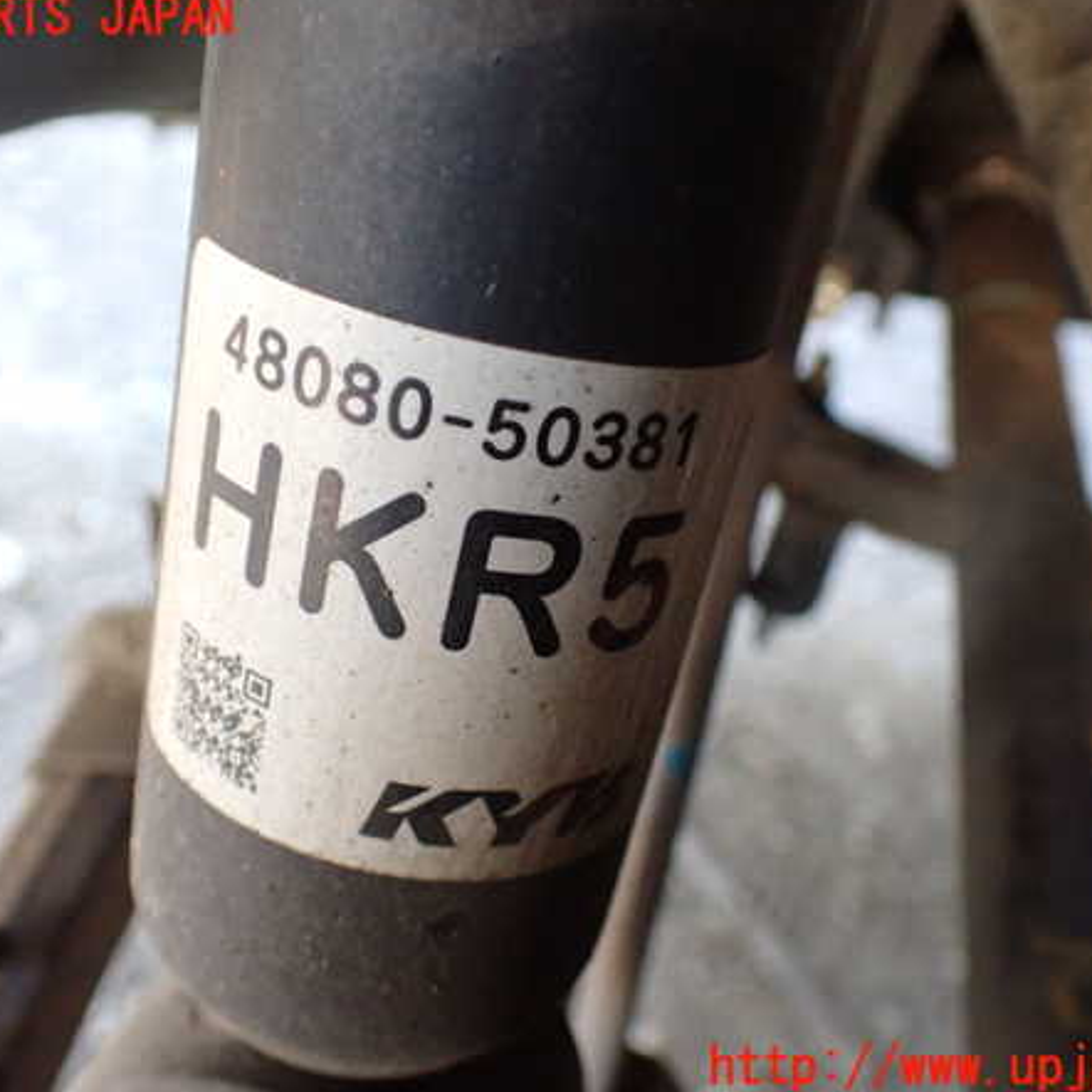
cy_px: 544
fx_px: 1285
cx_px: 526
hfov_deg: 46.0
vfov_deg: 46.0
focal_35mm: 36
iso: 800
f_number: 2.3
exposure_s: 1/80
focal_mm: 5.4
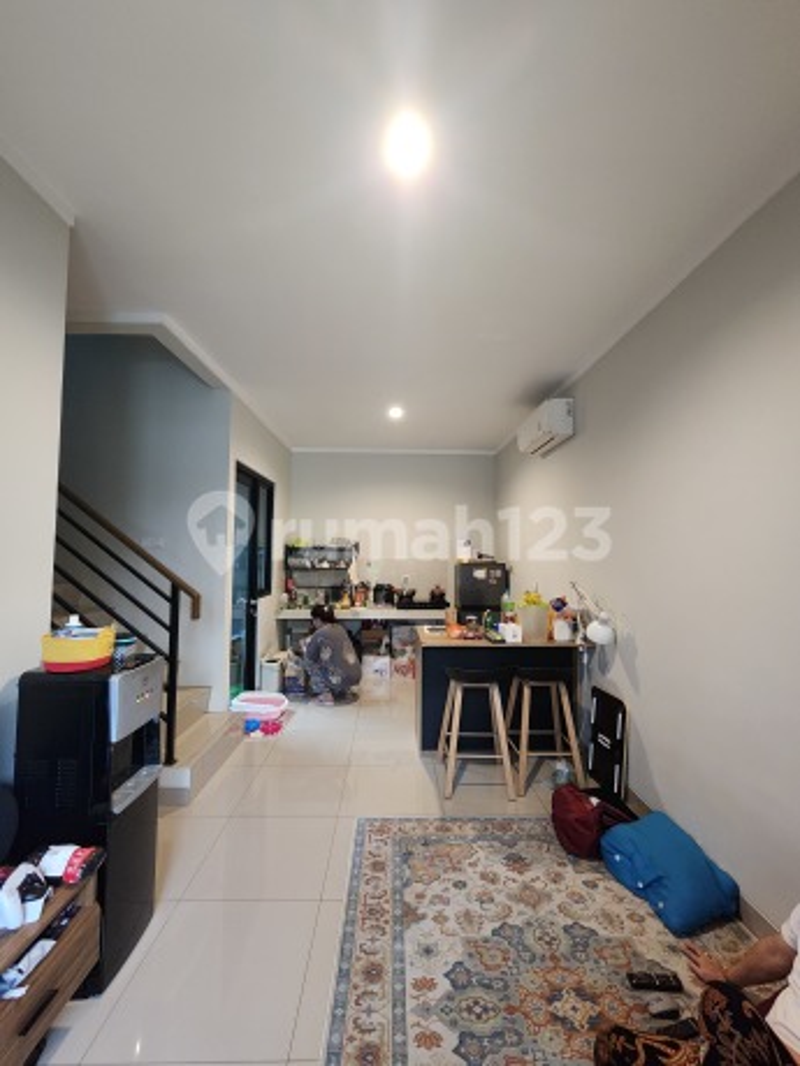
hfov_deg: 89.9
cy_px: 533
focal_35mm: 13
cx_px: 400
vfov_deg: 106.2
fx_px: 401
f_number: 2.2
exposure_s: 1/33.3
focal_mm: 2.2
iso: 640
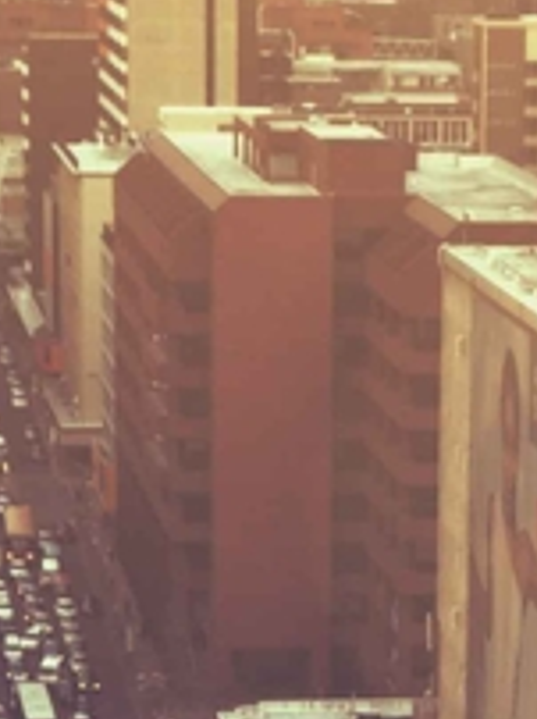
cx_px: 512
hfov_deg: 7.5
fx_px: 4101
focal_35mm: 198
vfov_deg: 9.8
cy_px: 1018
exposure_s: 1/125
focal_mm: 23
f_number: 5.6
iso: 200
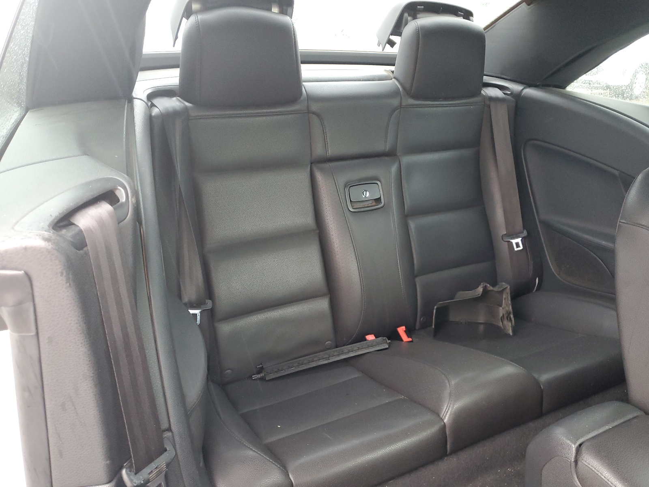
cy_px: 244
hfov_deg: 67.3
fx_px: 487
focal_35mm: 26
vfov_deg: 53.1
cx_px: 324
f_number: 1.5
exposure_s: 1/60.2
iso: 205
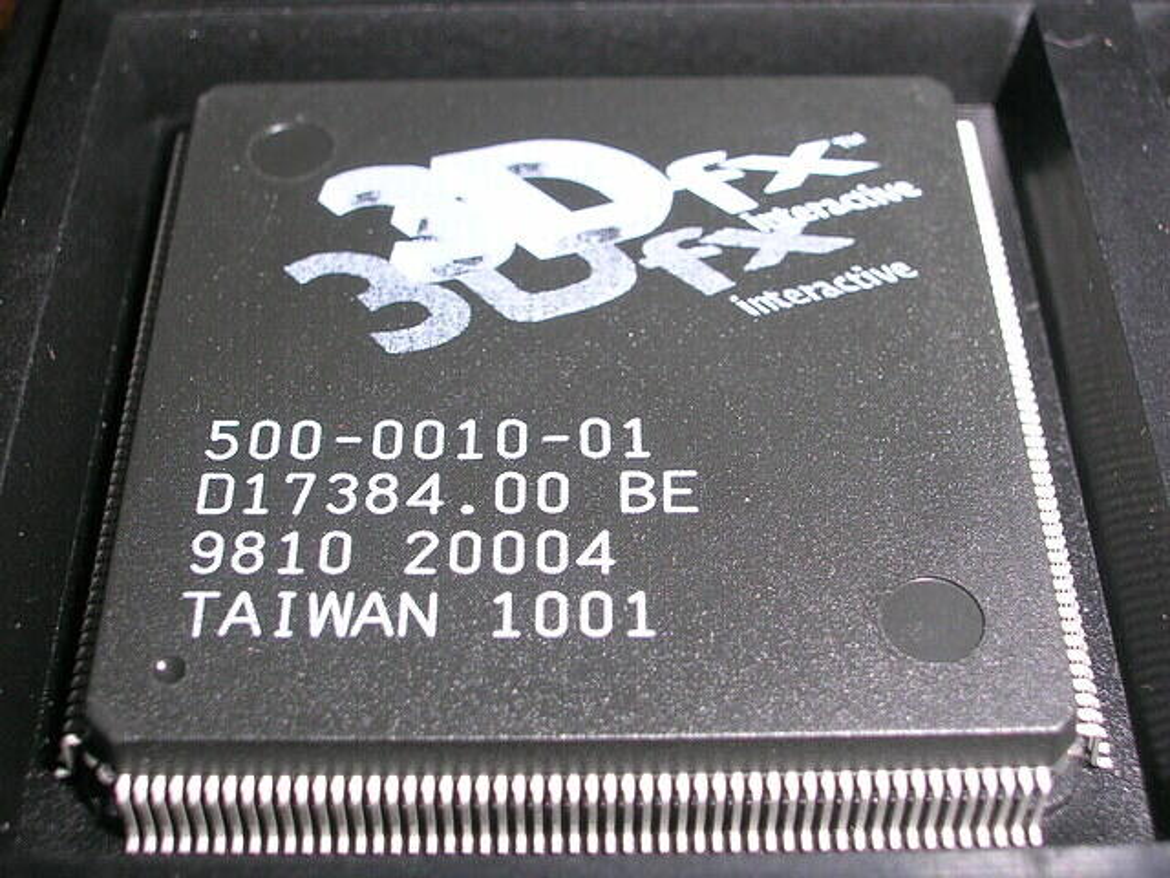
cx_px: 585
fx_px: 2062
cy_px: 439
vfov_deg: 24.0
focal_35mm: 61
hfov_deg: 31.7
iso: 50
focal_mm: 9.3
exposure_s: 1/60.1
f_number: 5.9
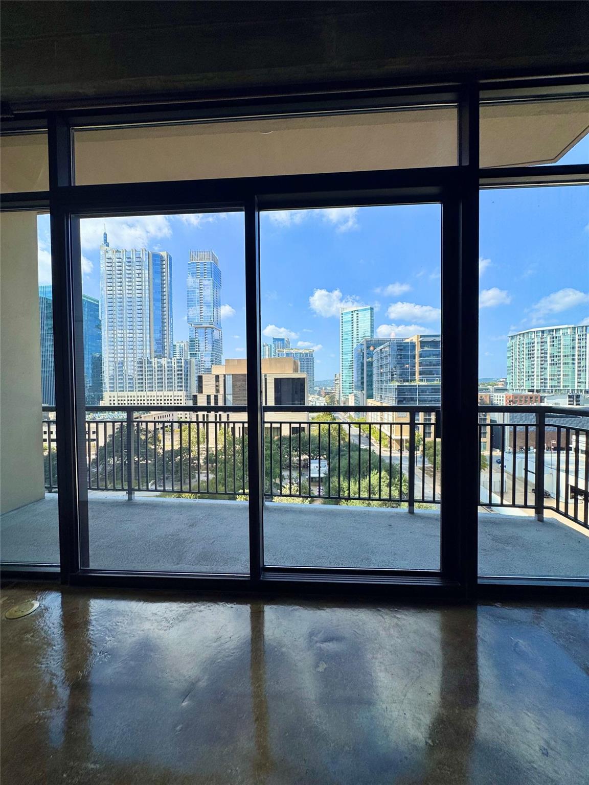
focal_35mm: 14
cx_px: 294
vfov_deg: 102.1
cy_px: 392
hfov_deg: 85.7
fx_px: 318
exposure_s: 1/453
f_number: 2.2
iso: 40
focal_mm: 2.22
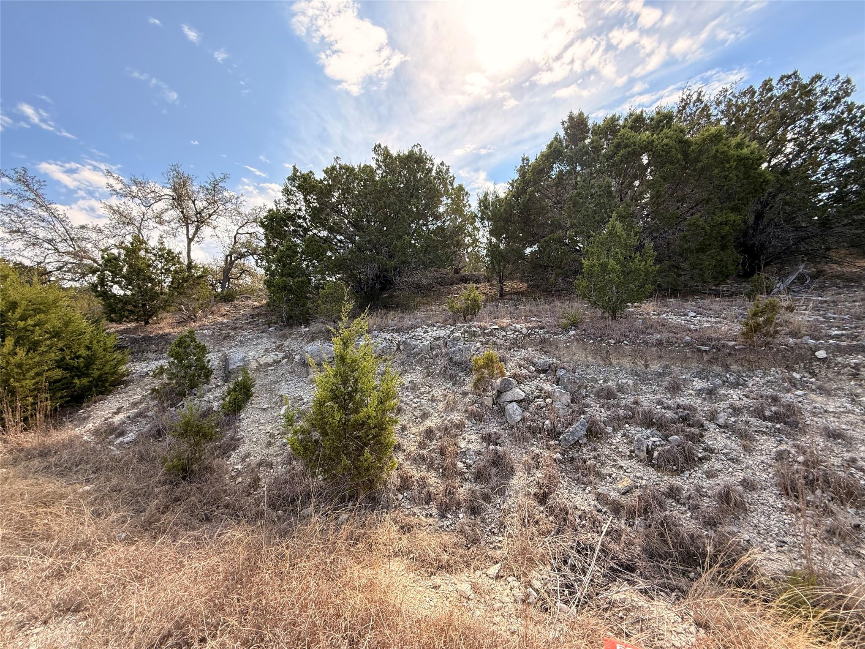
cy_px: 324
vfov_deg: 85.7
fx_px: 350
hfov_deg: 102.1
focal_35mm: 14
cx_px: 432
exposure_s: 1/445
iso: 64
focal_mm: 2.22
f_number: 2.2
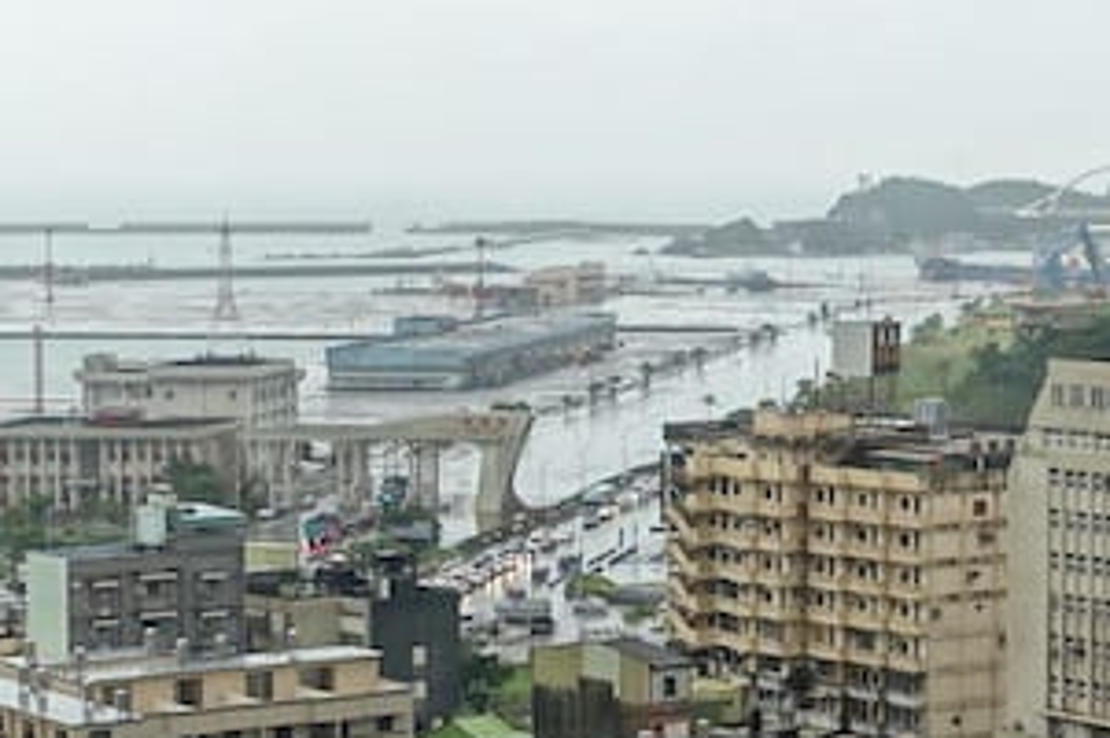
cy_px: 356
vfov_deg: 11.7
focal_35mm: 117
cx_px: 767
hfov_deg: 17.5
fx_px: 3604
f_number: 2.8
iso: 125
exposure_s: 1/60
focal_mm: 16.17
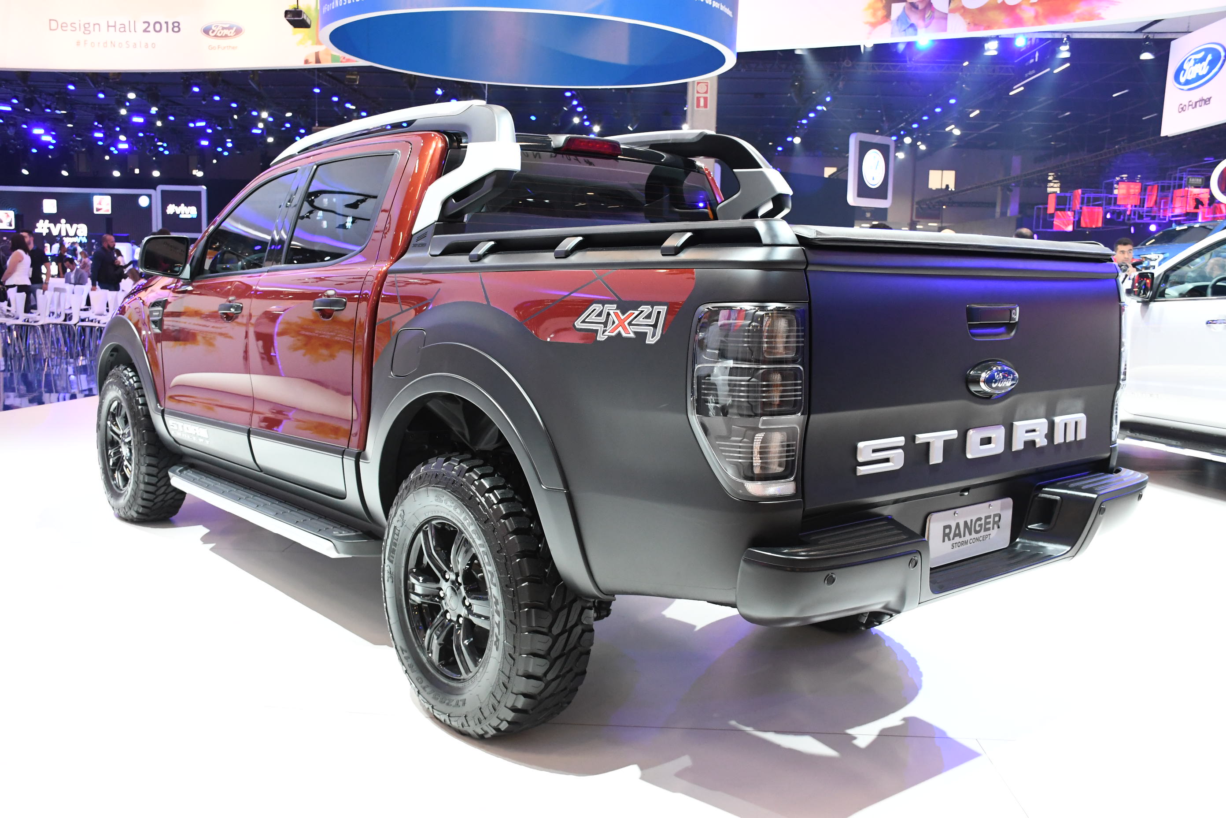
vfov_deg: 40.0
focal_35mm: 33
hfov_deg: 57.2
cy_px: 409
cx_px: 613
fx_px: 1124
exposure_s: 1/100
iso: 2000
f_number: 5
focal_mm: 22
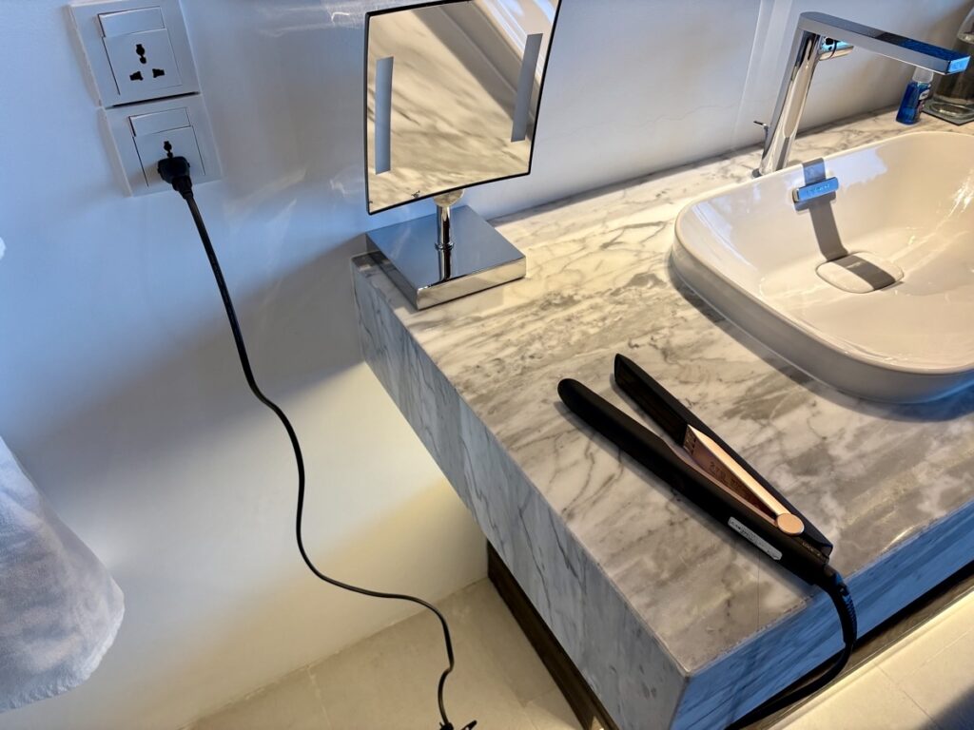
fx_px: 732
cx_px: 487
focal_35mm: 26
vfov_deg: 53.1
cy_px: 365
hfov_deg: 67.3
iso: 125
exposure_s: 1/118
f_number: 1.6
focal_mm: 5.96
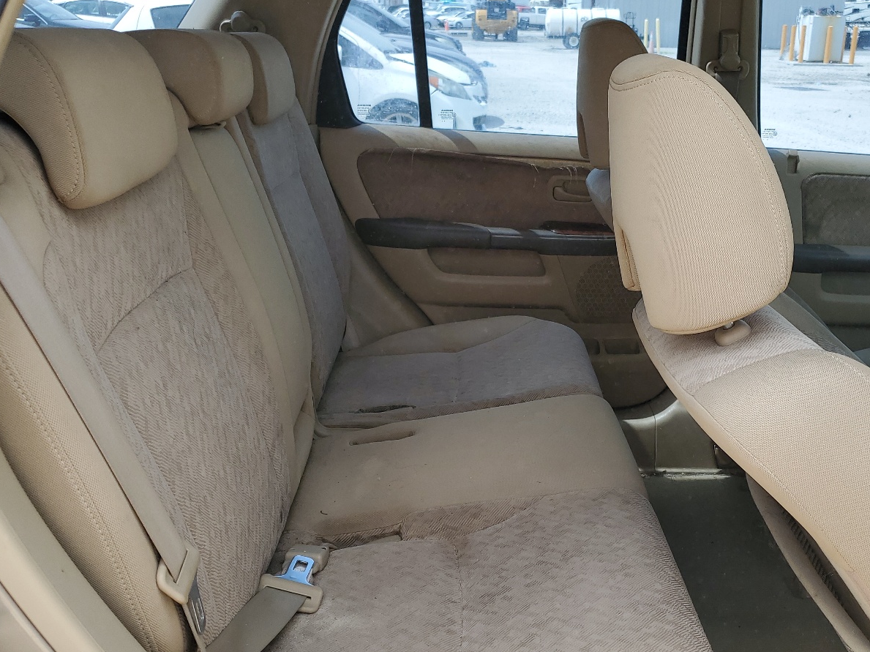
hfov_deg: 52.3
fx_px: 879
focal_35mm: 35
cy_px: 399
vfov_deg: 40.5
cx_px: 522
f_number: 1.5
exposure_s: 1/769
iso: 50
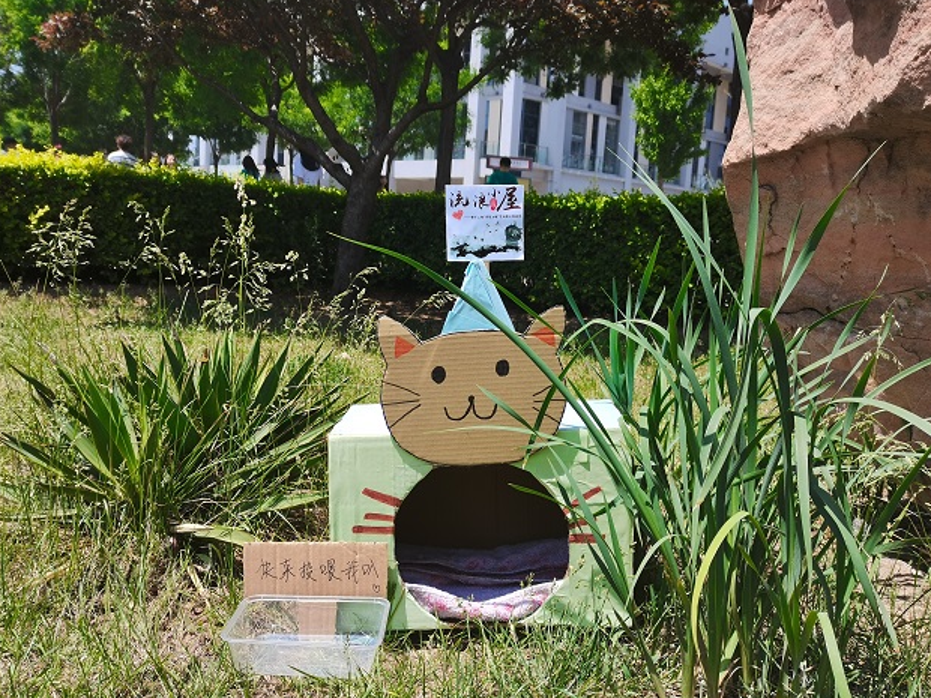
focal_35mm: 32
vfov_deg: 44.2
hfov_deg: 56.8
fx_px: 861
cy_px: 353
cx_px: 473
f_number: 1.8
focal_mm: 5.58
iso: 50
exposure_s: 1/778
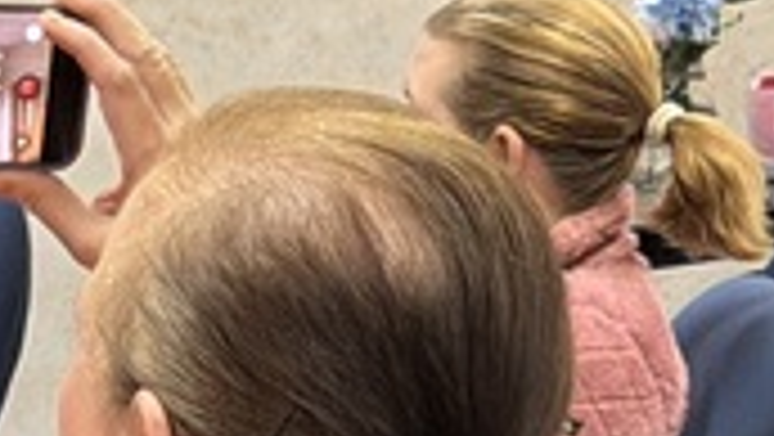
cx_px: -1485
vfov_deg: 3.9
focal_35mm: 312
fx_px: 6407
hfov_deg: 6.4
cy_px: 306
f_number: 1.78
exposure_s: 1/60
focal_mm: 6.76
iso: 125
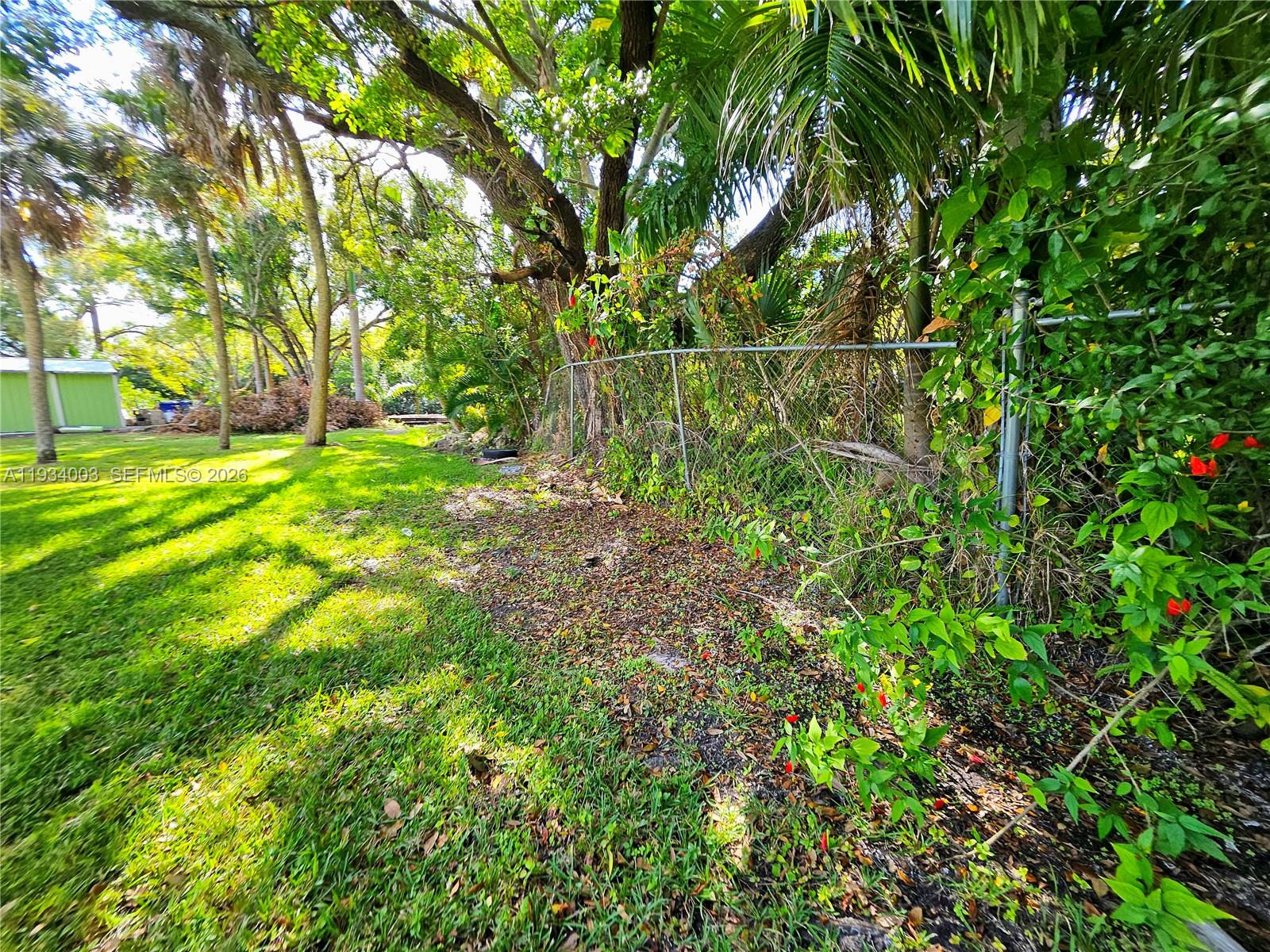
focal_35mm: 13
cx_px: 635
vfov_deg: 89.9
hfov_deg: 106.2
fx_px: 477
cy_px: 476
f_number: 2.2
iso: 32
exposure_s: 1/120
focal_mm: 1.74
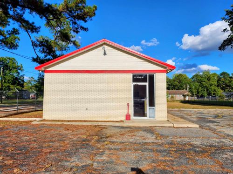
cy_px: 87
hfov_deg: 74.0
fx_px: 155
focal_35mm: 23
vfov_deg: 58.8
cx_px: 116
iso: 12
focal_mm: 6.4
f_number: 1.8
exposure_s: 1/2116
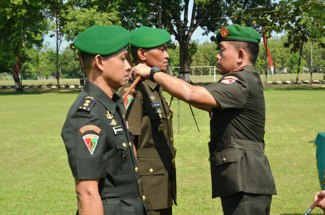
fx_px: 649
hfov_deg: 28.1
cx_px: 162
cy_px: 108
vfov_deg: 18.8
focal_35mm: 72
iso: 200
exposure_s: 1/320
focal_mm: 48
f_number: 9
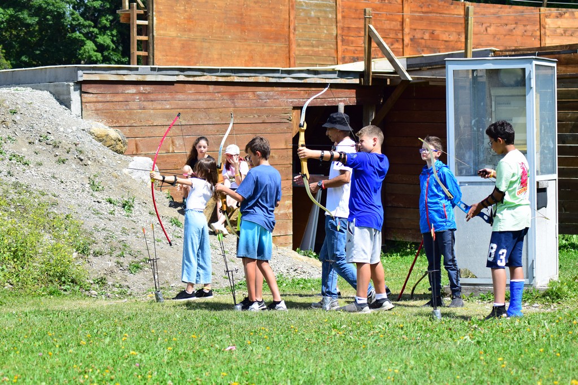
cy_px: 192
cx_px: 289
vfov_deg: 13.0
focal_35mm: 105
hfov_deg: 19.5
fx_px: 1686
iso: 400
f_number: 5.6
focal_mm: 70
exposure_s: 1/1250
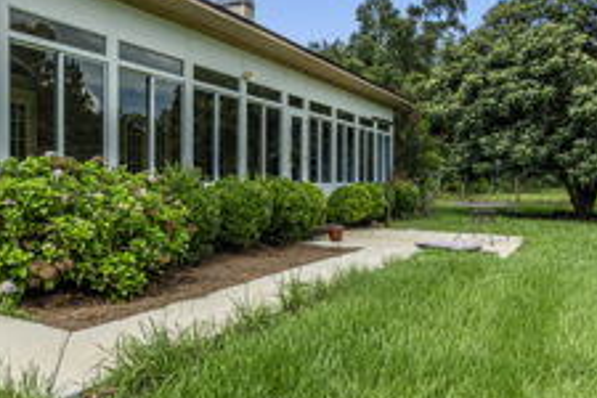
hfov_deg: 57.2
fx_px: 547
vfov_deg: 40.0
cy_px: 194
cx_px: 289
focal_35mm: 33
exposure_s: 1/320
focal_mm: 11
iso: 320
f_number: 8
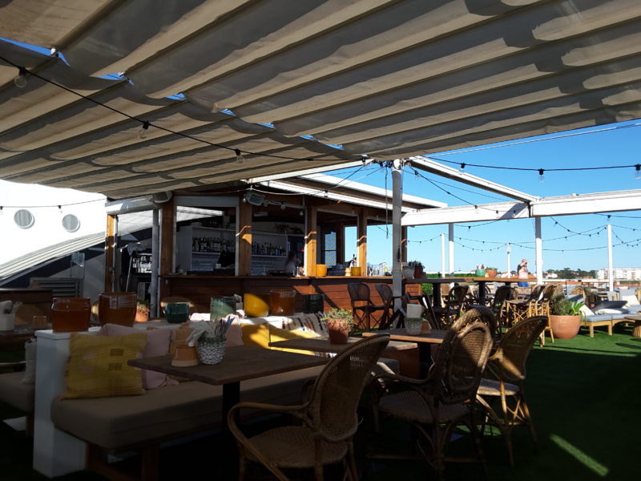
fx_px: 574
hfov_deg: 58.4
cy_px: 240
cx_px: 320
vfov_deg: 45.4
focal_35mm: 31
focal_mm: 2.9
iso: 40
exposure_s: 1/1364
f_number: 1.9
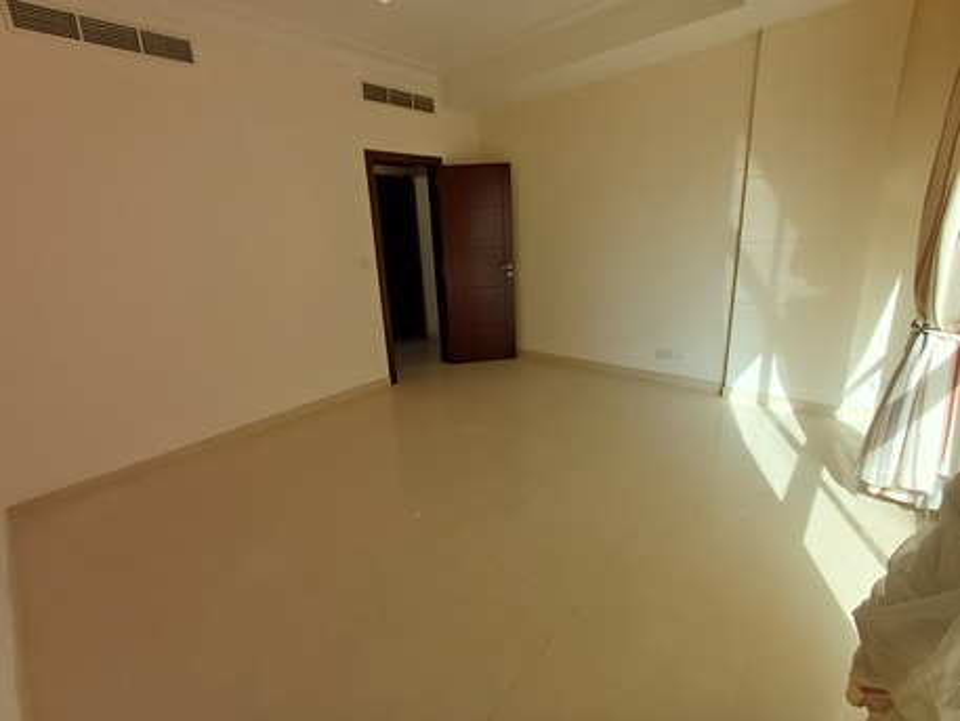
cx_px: 480
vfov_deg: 78.1
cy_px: 360
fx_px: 444
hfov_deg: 94.5
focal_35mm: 16
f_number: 2.2
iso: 50
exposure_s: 1/100
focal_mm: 1.64
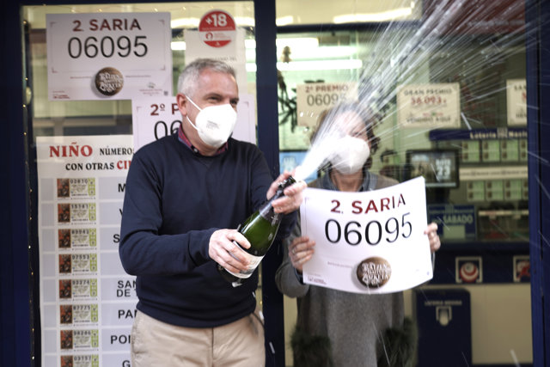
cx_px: 275
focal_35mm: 40
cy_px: 184
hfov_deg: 48.4
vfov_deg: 33.4
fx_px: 611
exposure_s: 1/50
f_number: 4
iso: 100
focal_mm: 40
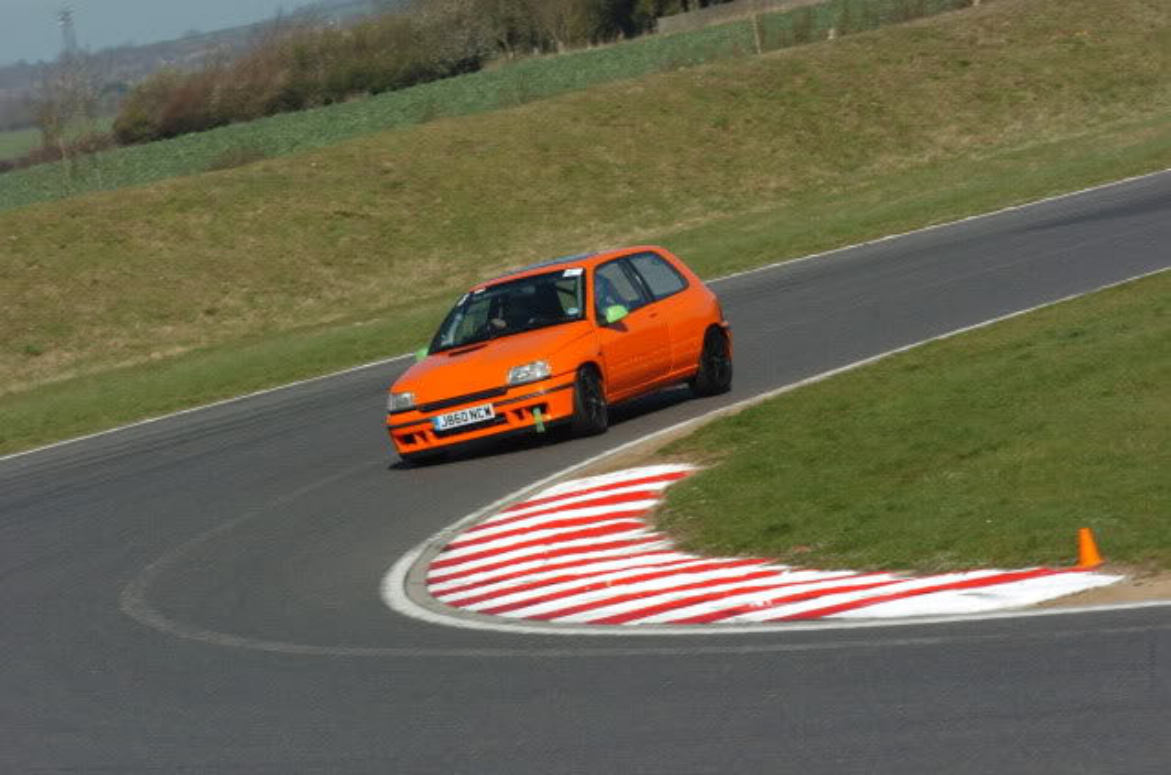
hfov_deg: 6.9
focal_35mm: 300
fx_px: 9736
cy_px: 388
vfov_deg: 4.6
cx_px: 586
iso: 250
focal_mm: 200
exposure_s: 1/320
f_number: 13
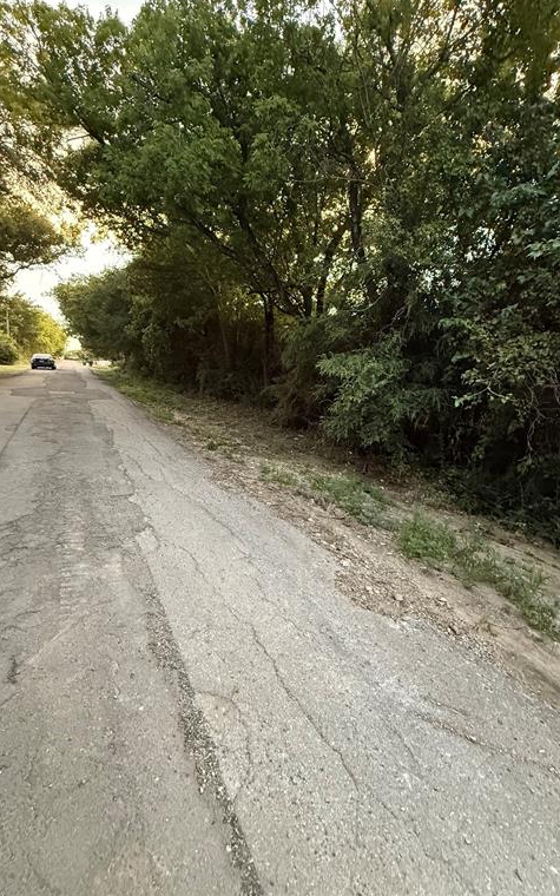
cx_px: 297
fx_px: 366
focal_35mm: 15
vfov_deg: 101.5
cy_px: 444
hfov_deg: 74.7
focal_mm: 2.22
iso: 1000
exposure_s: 1/60
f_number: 2.2
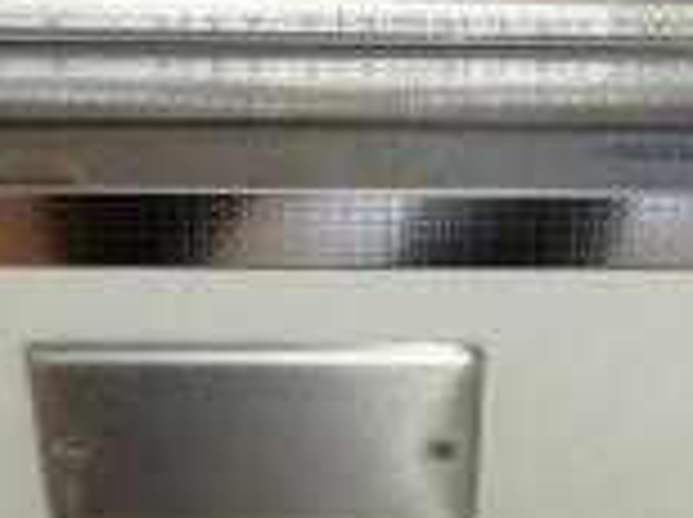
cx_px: 428
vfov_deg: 14.7
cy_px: 221
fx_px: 1999
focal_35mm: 100
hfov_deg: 19.6
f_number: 3.2
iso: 320
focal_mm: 4.3
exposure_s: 1/60
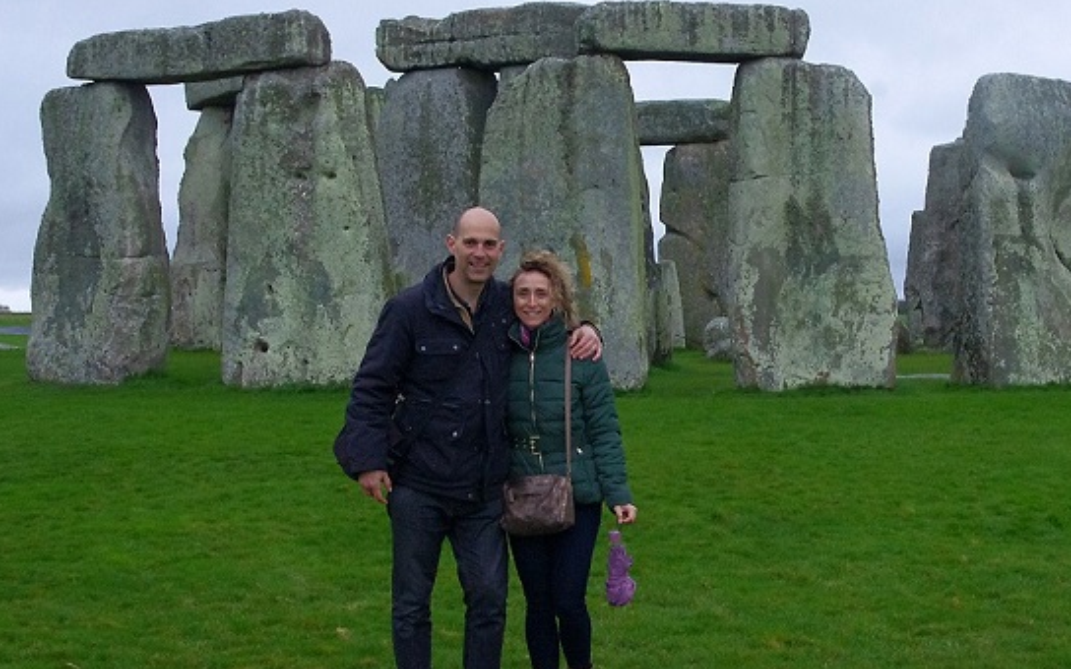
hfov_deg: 35.3
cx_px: 725
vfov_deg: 22.7
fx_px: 1664
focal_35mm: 57
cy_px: 334
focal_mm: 26.25
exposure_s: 1/50
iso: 1600
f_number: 7.1
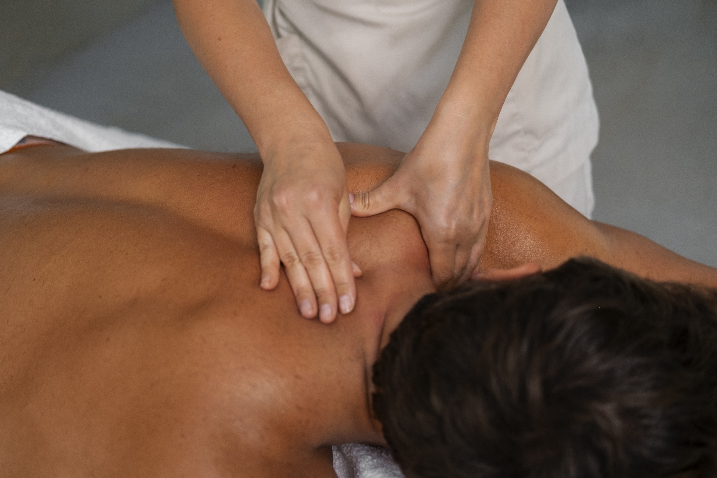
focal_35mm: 53
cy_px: 239
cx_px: 358
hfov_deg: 37.5
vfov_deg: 25.5
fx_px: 1056
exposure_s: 1/400
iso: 640
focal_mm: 35
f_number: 2
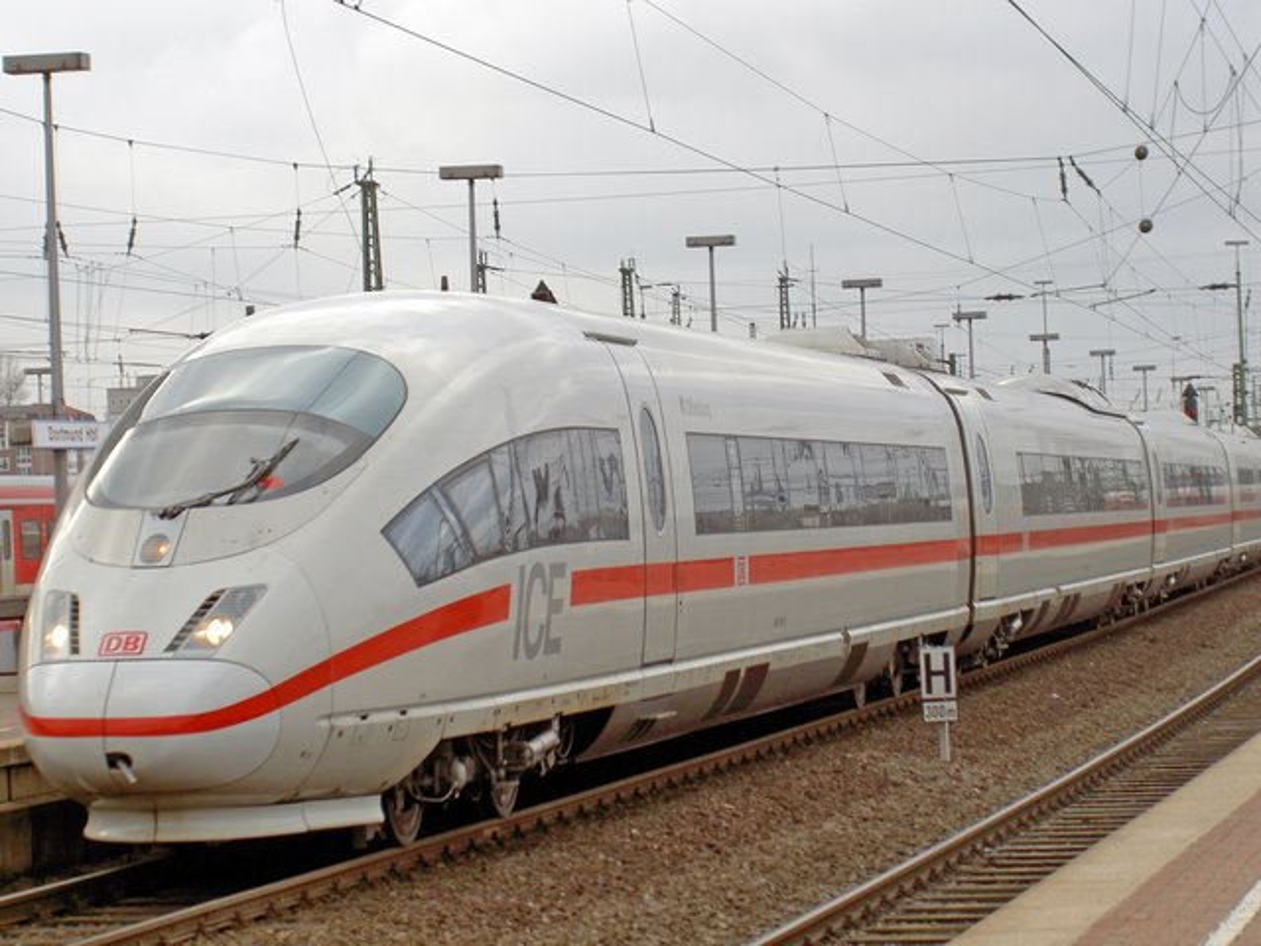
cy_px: 473
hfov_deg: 16.8
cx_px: 630
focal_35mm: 117
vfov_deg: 12.7
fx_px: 4262
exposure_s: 1/125
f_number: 4.9
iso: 50
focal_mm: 24
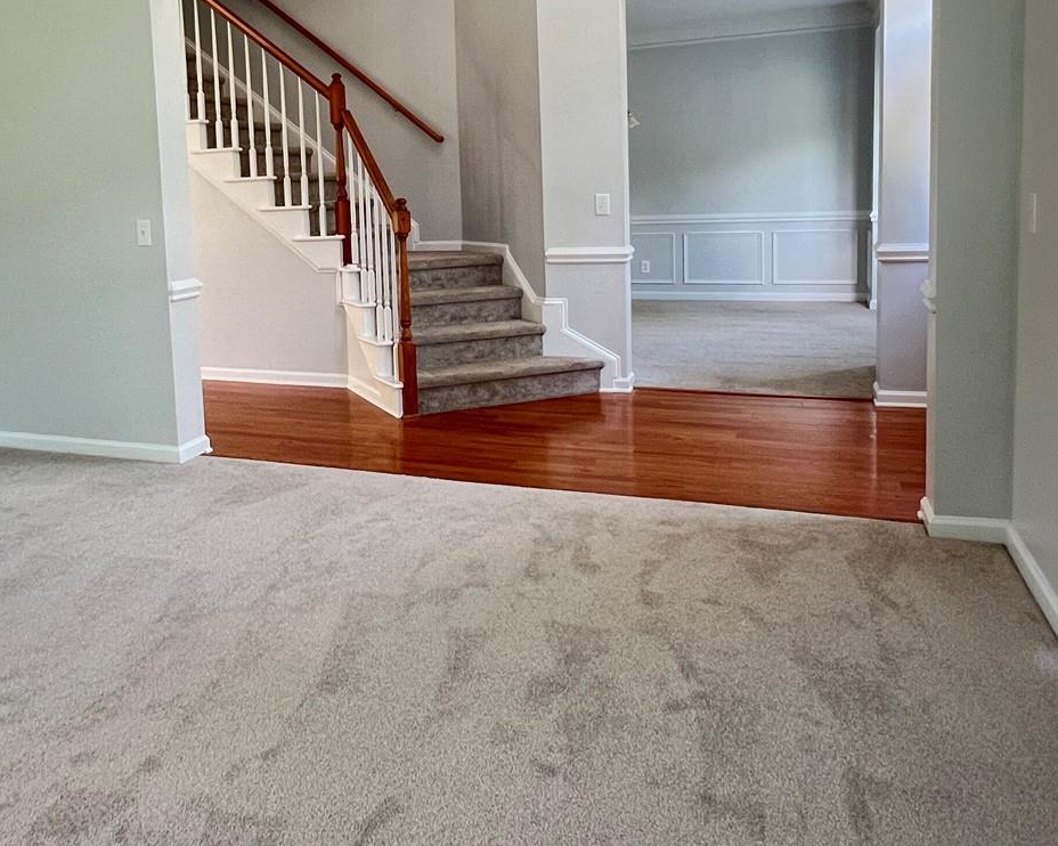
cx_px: 376
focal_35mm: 28
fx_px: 877
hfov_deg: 61.1
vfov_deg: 50.5
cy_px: 276
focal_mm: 1.57
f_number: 1.8
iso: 320
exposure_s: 1/60
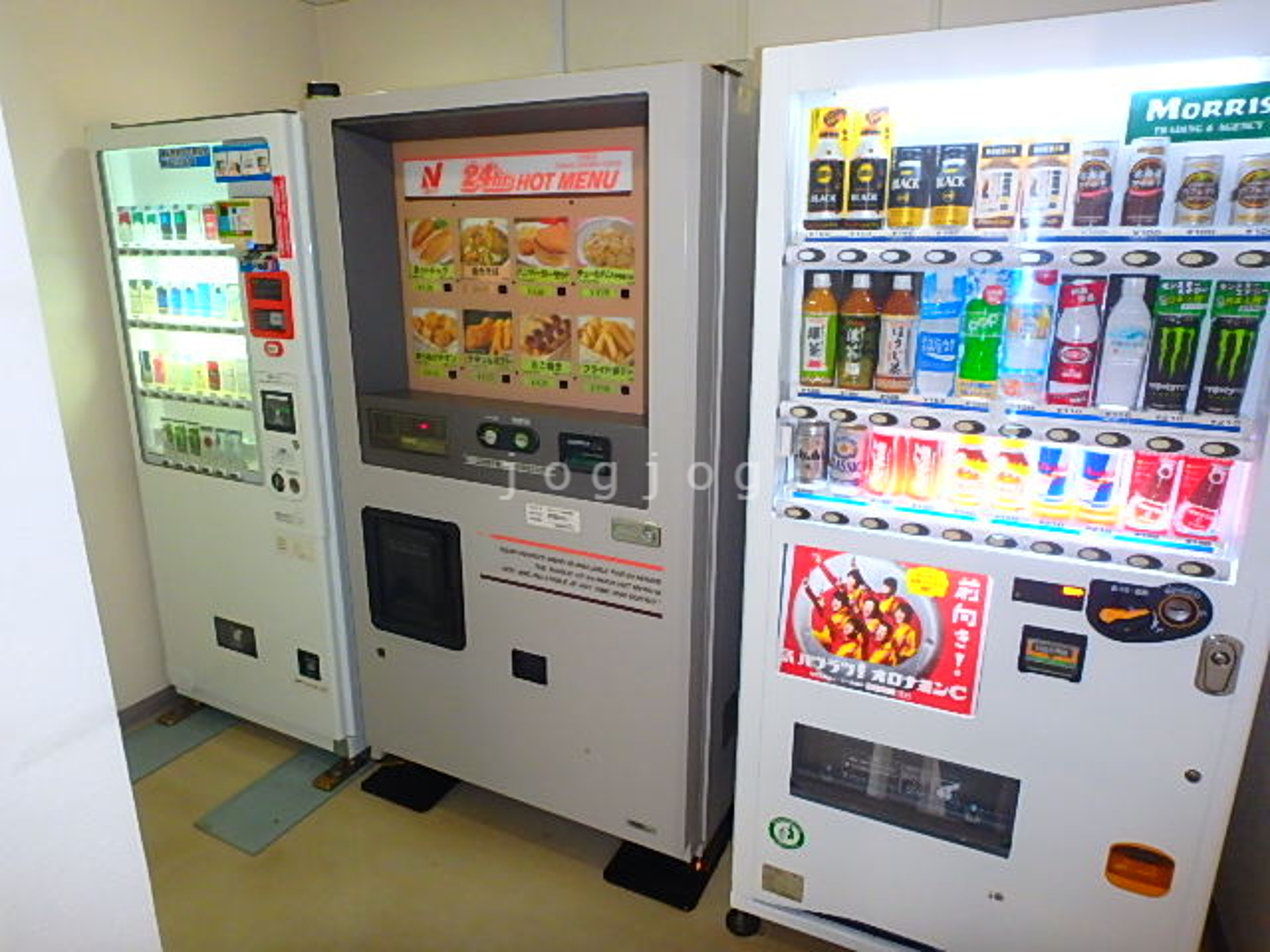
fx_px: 770
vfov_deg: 63.4
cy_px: 476
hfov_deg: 79.0
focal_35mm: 21
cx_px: 635
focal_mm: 3.7
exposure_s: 1/30
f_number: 3.5
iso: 400
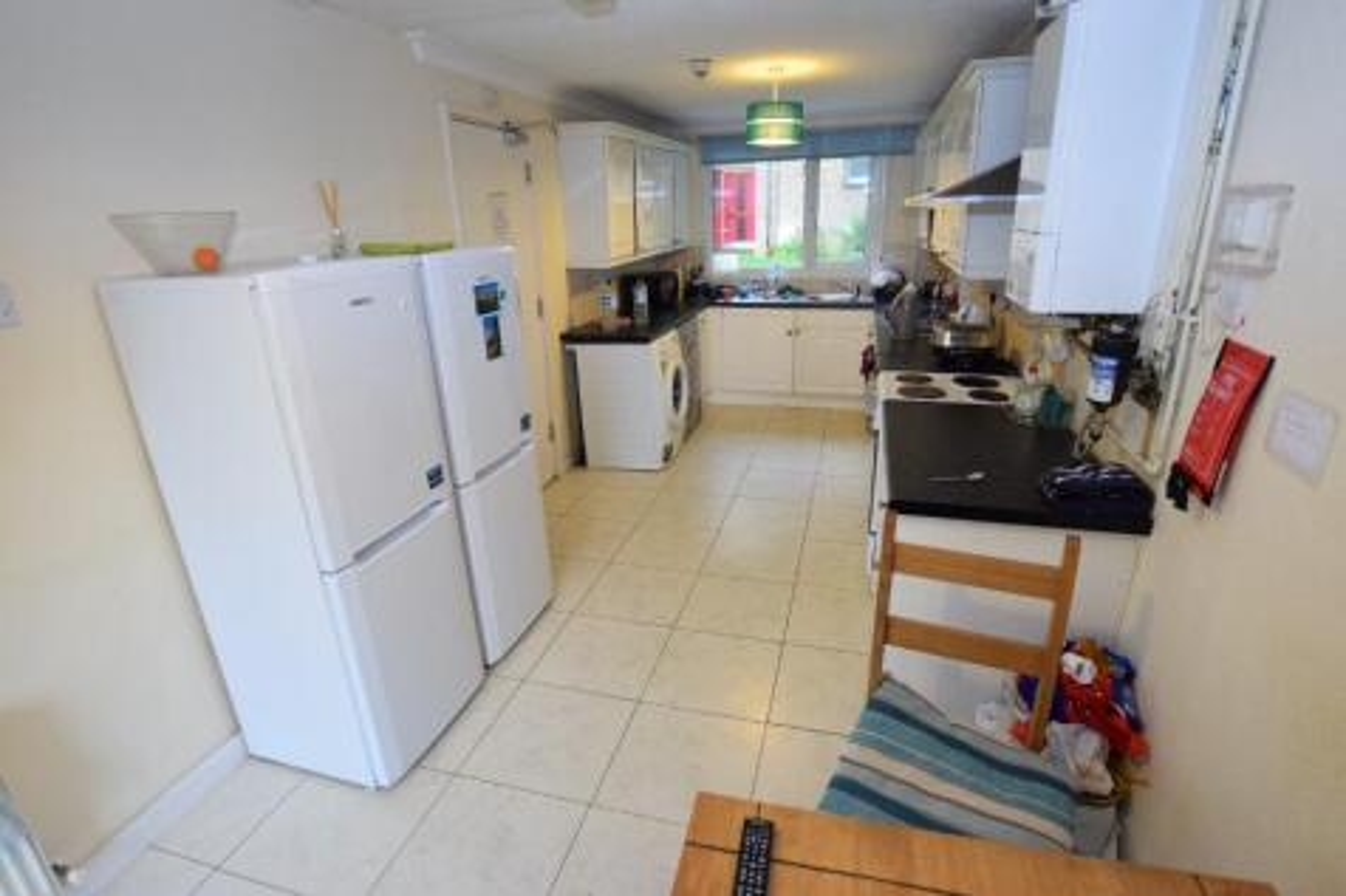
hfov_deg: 92.5
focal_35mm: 17
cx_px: 673
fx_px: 645
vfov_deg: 69.6
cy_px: 448
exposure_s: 1/60
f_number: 3.5
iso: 900
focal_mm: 11.5
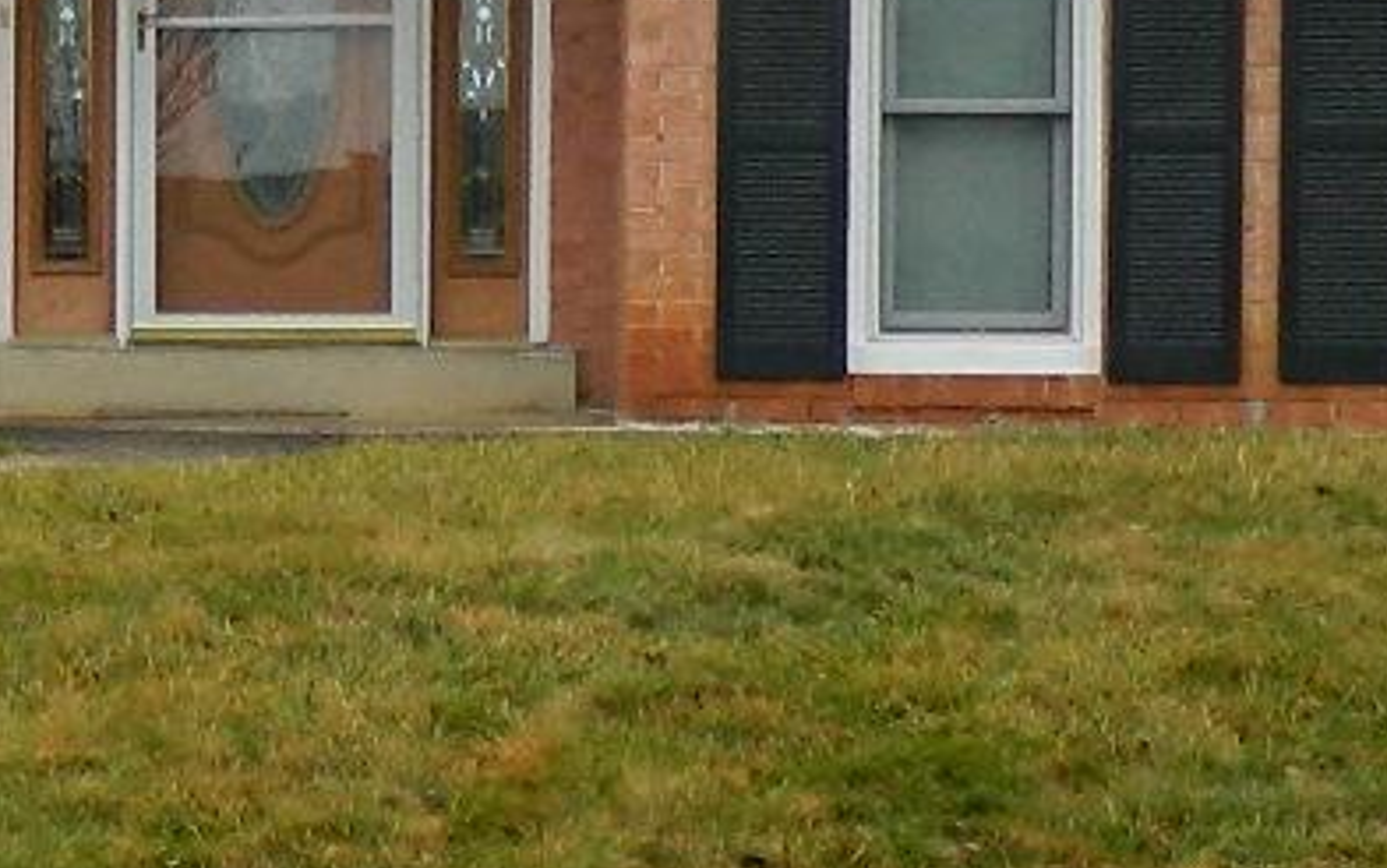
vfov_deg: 9.5
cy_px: 399
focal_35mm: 138
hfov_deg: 14.7
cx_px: -229
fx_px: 5219
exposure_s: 1/40
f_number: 3.1
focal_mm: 4.5
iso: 80
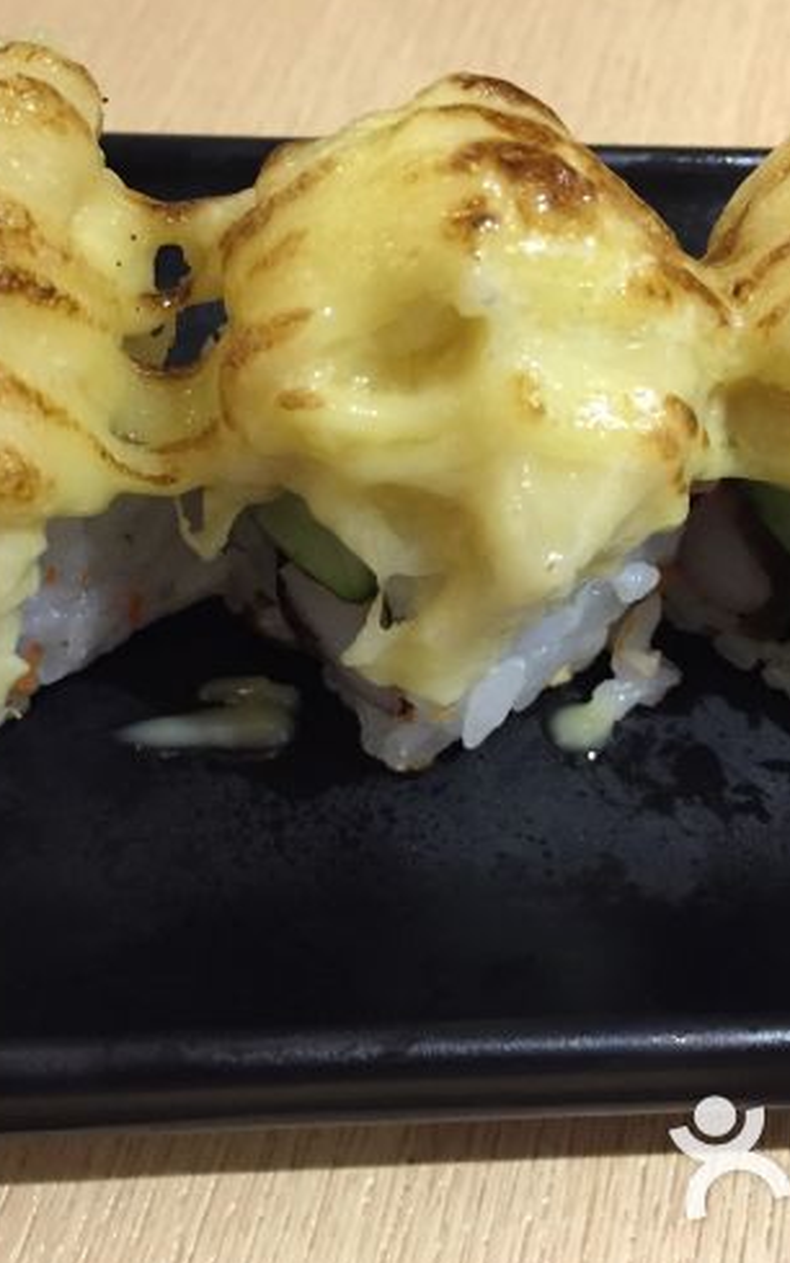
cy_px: 613
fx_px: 1514
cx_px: 413
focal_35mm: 44
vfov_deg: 45.2
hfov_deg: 29.2
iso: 200
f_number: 2.2
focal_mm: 4.15
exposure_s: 1/33
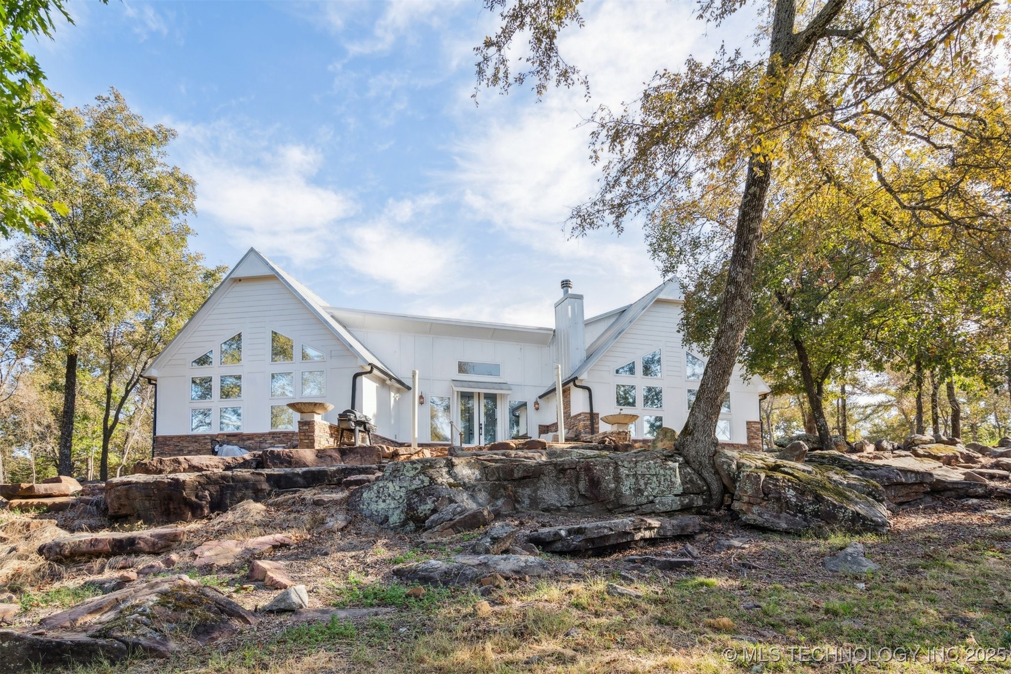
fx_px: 562
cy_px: 337
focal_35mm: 20
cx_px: 506
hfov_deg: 84.0
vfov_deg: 61.9
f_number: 7.1
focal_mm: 20
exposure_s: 1/320
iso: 200
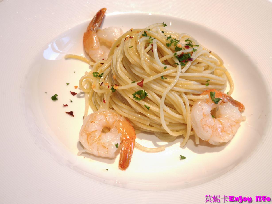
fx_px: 361
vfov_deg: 31.5
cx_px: 136
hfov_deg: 41.2
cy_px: 102
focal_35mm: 46
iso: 320
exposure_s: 1/120
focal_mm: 6.57
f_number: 1.6
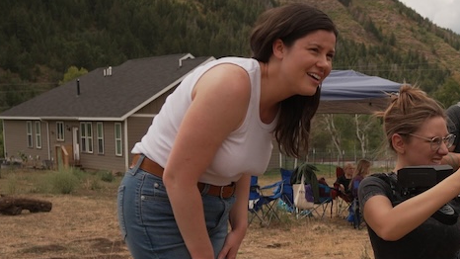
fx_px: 659
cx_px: 463
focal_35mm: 54
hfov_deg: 34.8
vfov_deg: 21.7
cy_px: 233
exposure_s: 1/3200
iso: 200
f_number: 3.2
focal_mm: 16
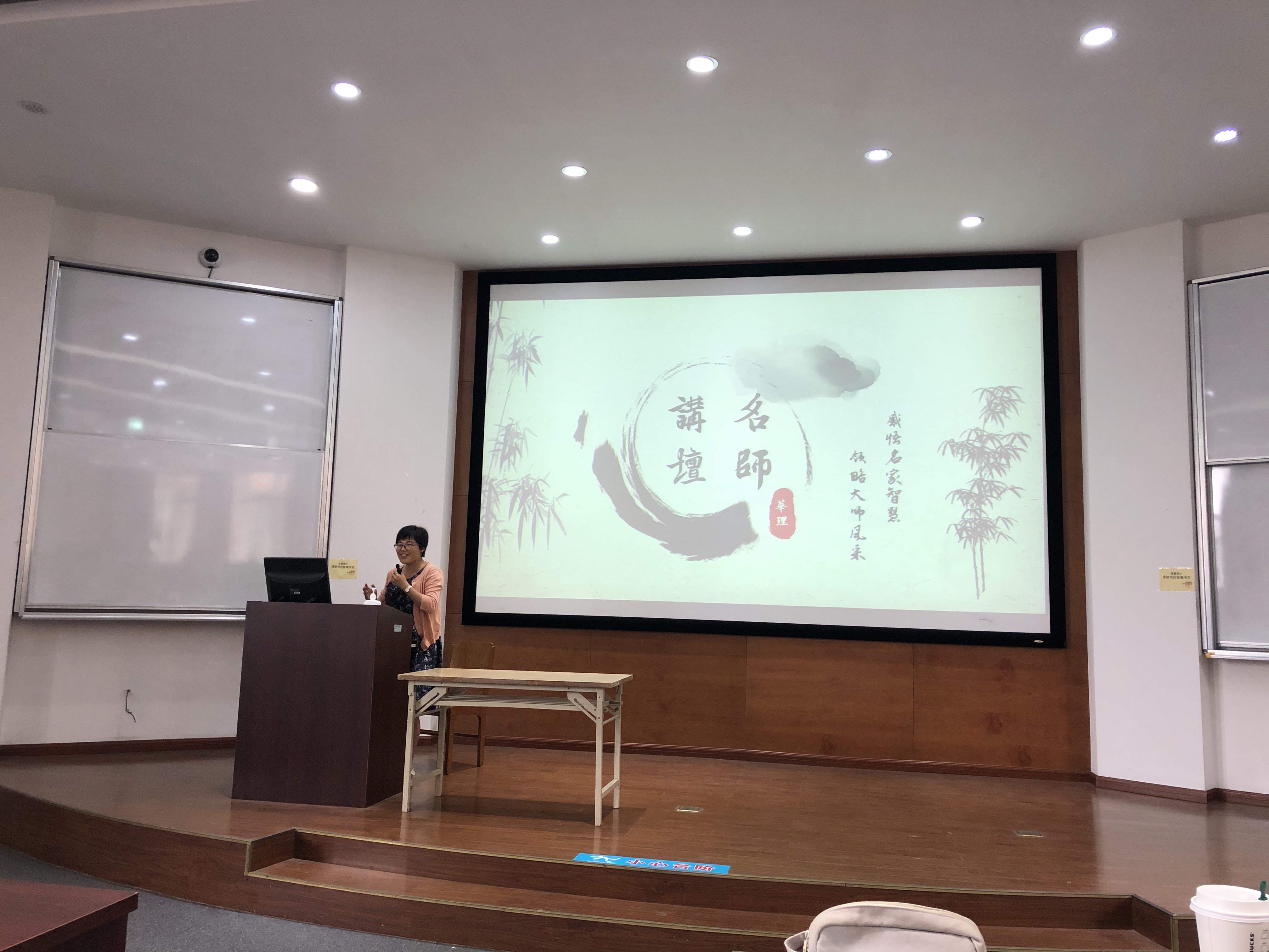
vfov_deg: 49.7
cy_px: 476
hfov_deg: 63.4
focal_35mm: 28
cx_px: 634
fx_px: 1026
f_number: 1.8
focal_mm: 3.99
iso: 40
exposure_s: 1/33
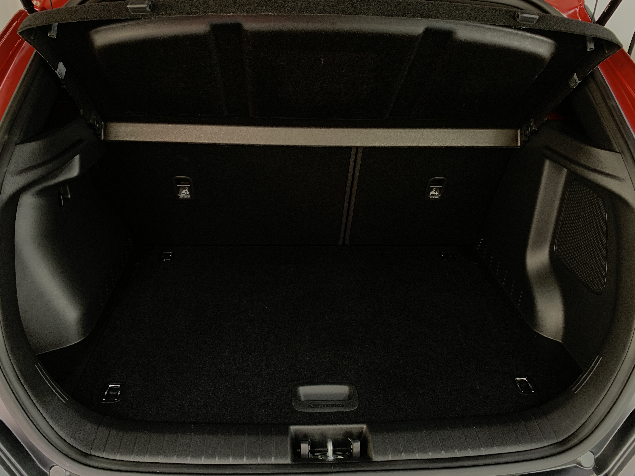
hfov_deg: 63.4
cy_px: 235
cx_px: 320
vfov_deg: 49.7
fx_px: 514
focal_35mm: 28
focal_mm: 4.25
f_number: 1.8
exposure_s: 1/33
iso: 320
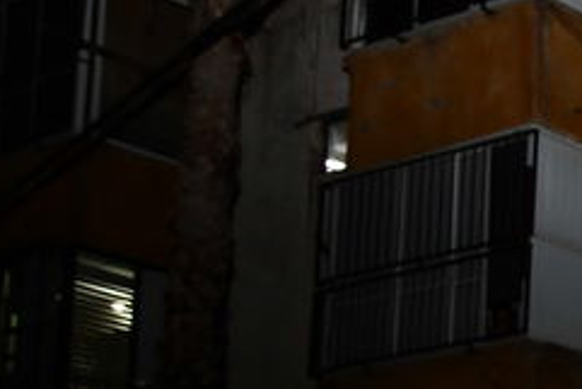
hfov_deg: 14.8
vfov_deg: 13.7
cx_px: 1352
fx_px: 1504
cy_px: 622
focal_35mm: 93
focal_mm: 16
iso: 320
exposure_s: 1/200
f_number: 5.6
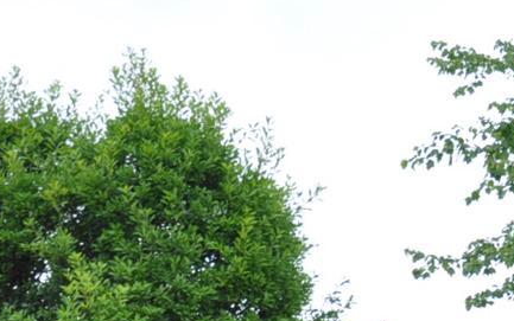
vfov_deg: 7.0
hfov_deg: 11.1
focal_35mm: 180
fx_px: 2528
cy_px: 631
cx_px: 779
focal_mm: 25
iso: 200
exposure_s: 1/200
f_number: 6.3
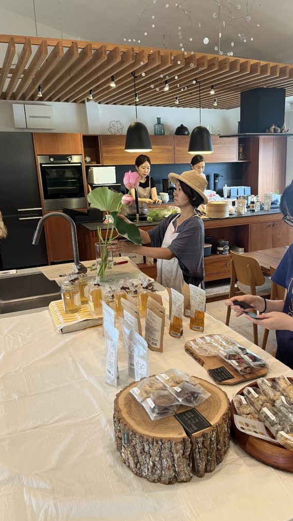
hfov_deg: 39.7
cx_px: 195
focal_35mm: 29
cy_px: 265
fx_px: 400
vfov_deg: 66.0
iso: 100
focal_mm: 5.1
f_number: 1.6
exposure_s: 1/60
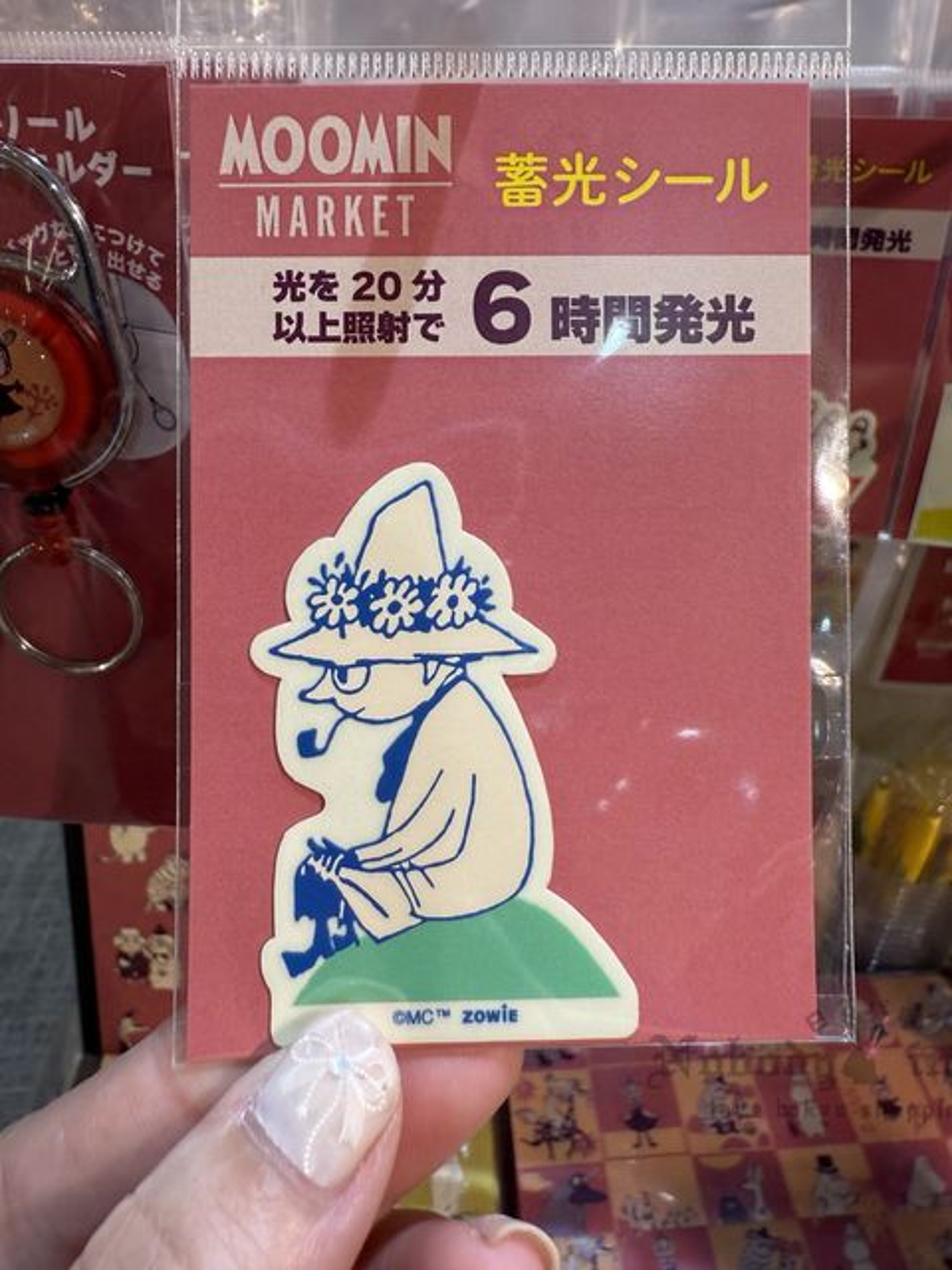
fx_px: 880
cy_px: 635
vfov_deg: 71.6
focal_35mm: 24
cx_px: 476
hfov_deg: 56.8
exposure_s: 1/99
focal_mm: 2.22
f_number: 2.2
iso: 100
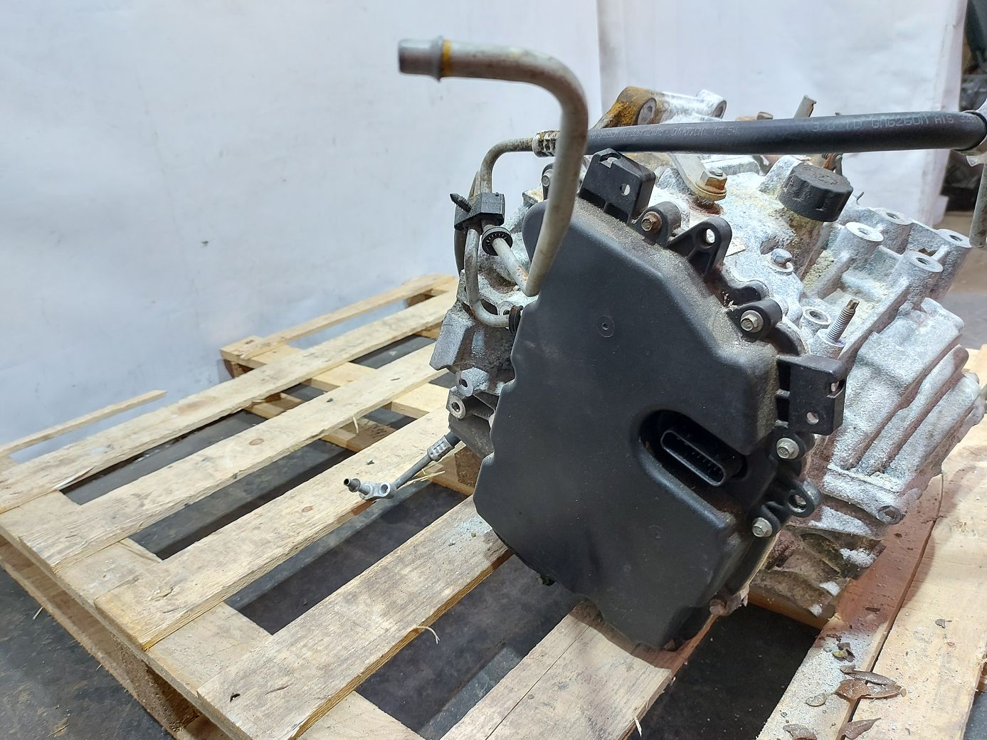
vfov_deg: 56.8
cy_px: 370
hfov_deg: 71.6
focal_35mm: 24
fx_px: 684
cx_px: 494
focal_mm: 5.23
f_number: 1.8
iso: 250
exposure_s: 1/33
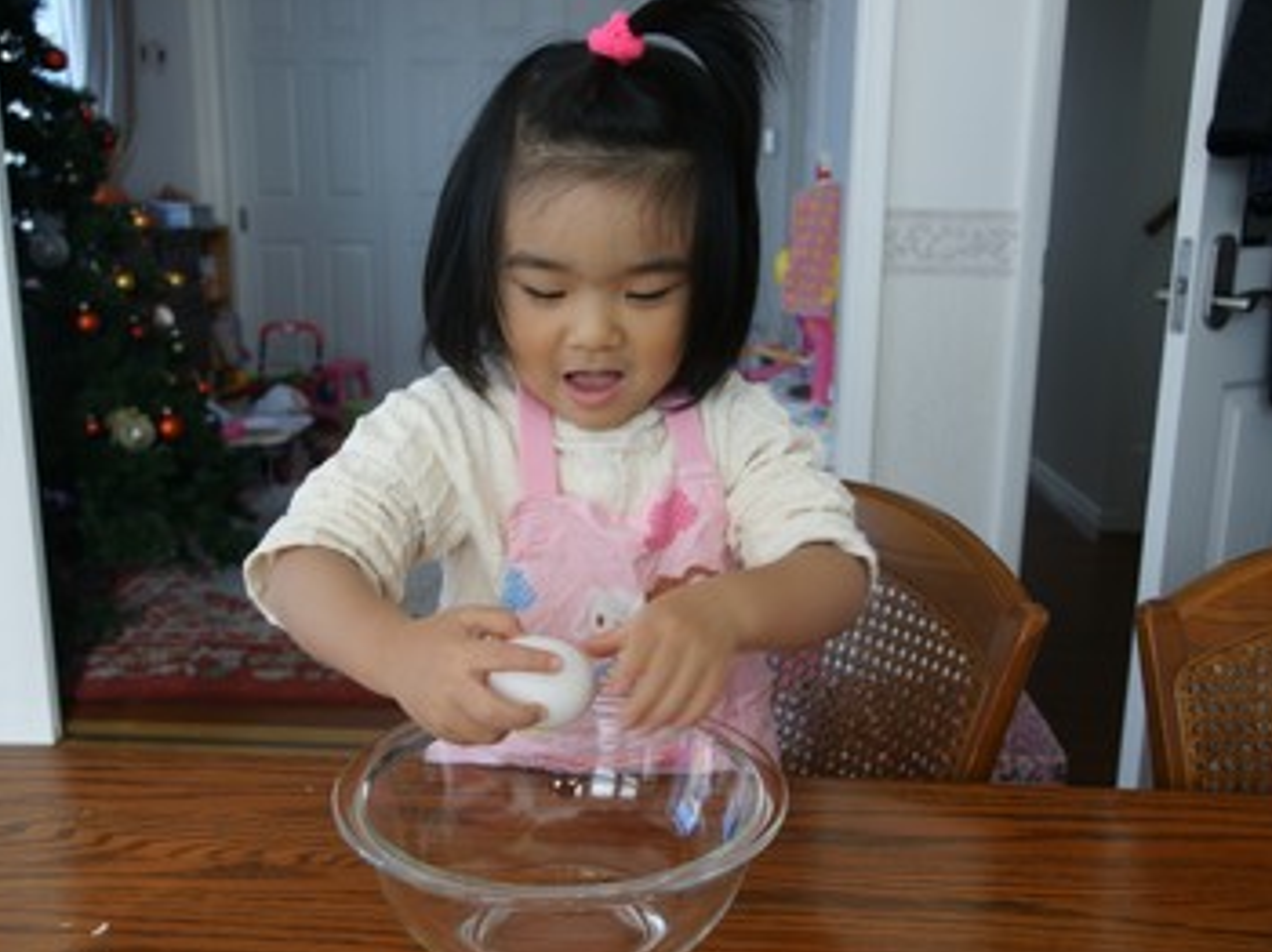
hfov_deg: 55.4
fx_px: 1212
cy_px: 478
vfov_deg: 42.9
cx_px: 636
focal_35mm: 33
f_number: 4.5
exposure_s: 1/40
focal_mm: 20
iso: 200
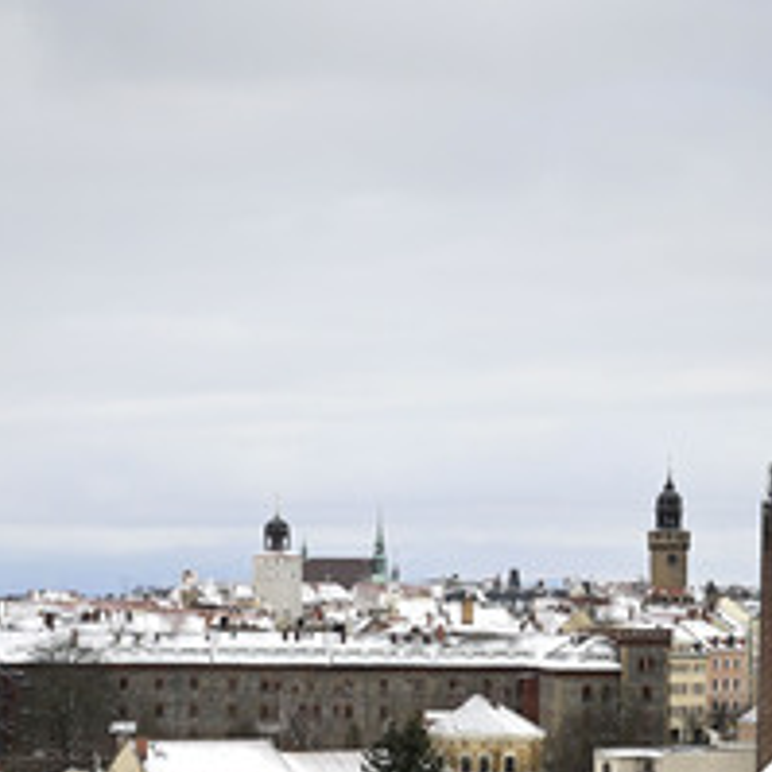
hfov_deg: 12.9
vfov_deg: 12.9
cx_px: 390
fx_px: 3406
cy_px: 578
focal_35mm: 135
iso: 1800
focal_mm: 70
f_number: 2.8
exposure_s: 1/8000
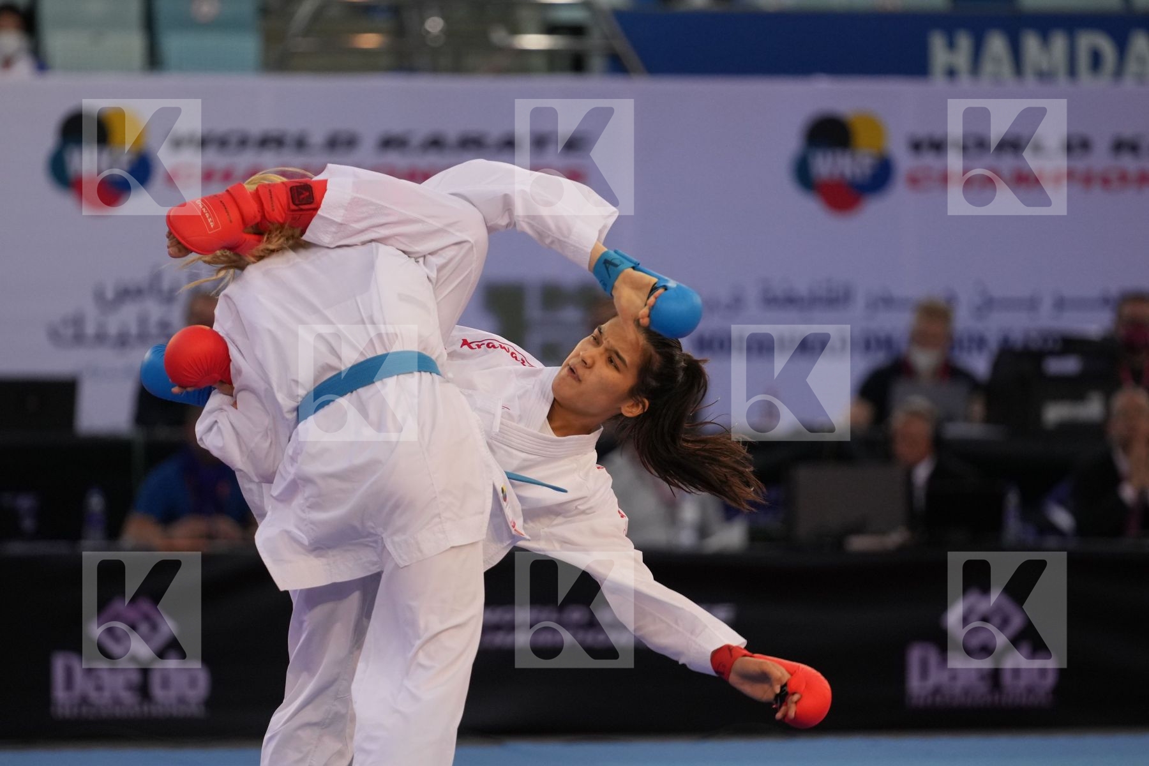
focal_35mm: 300
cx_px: 574
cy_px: 383
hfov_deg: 6.9
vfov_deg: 4.6
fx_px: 9574
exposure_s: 1/1000
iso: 1600
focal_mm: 200
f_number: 2.8
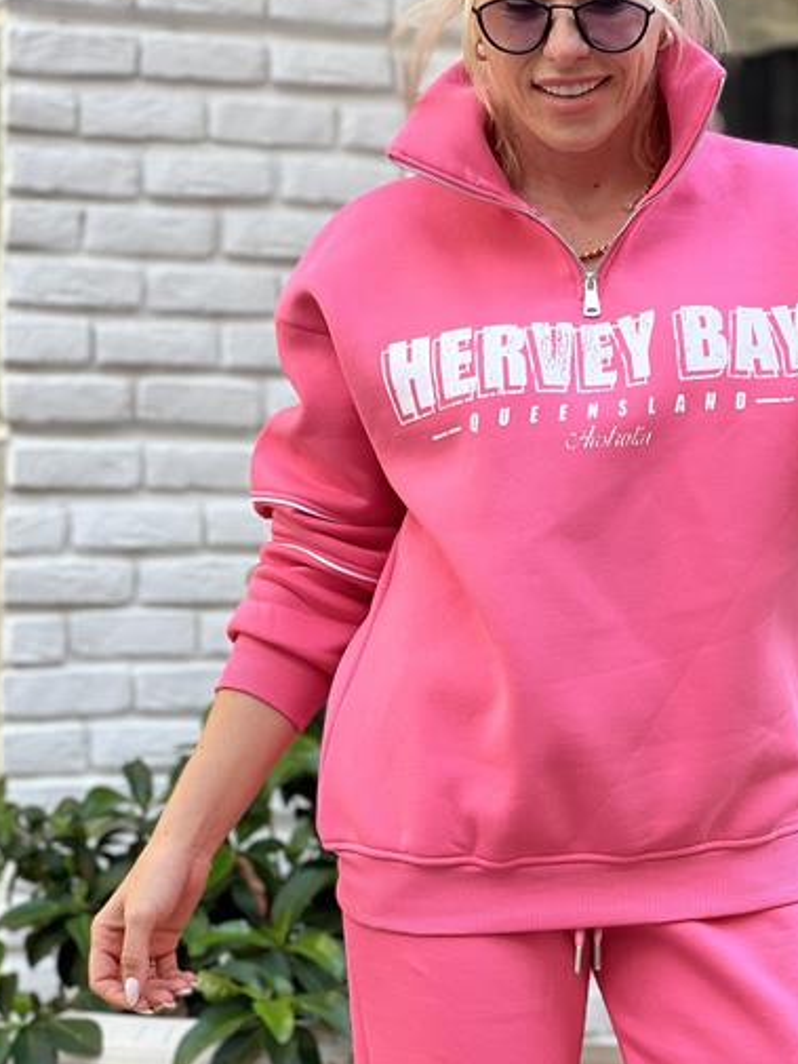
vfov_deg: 16.1
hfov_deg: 12.1
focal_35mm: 122
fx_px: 3748
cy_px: 541
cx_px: 501
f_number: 2.8
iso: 32
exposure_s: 1/121
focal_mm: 9
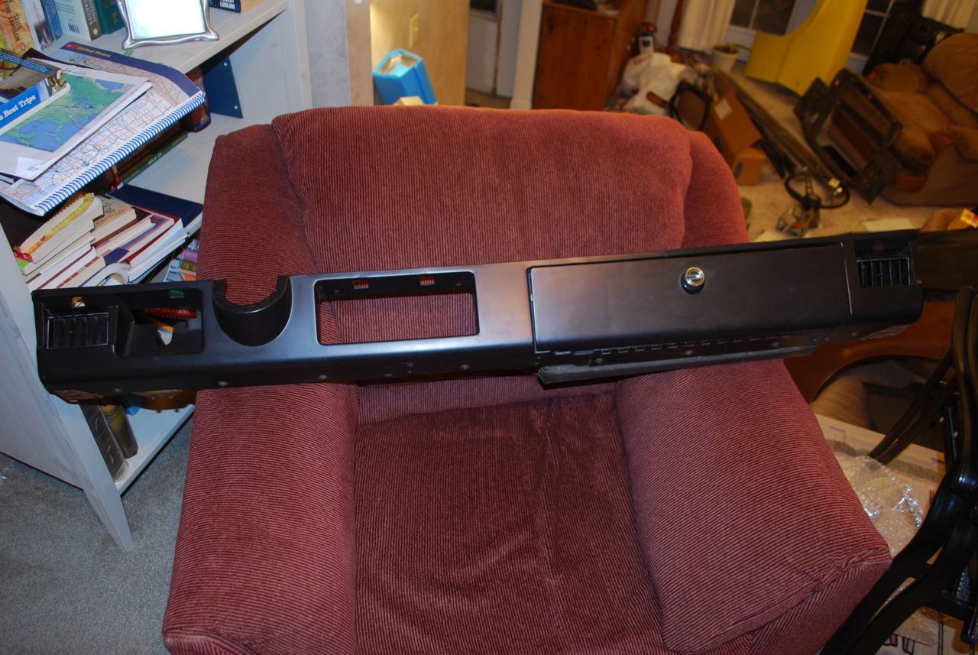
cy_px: 328
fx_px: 734
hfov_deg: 67.3
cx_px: 489
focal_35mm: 27
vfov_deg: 48.1
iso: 100
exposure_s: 1
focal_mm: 18
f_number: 3.5
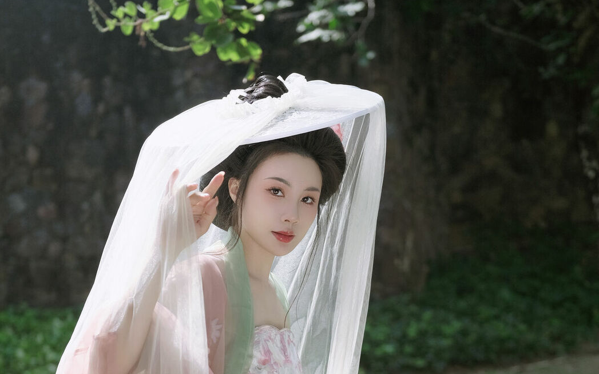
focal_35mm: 115
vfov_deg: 11.2
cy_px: 407
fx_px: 1877
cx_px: 300
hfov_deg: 18.1
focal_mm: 50
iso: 320
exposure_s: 1/1000
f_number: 2.8
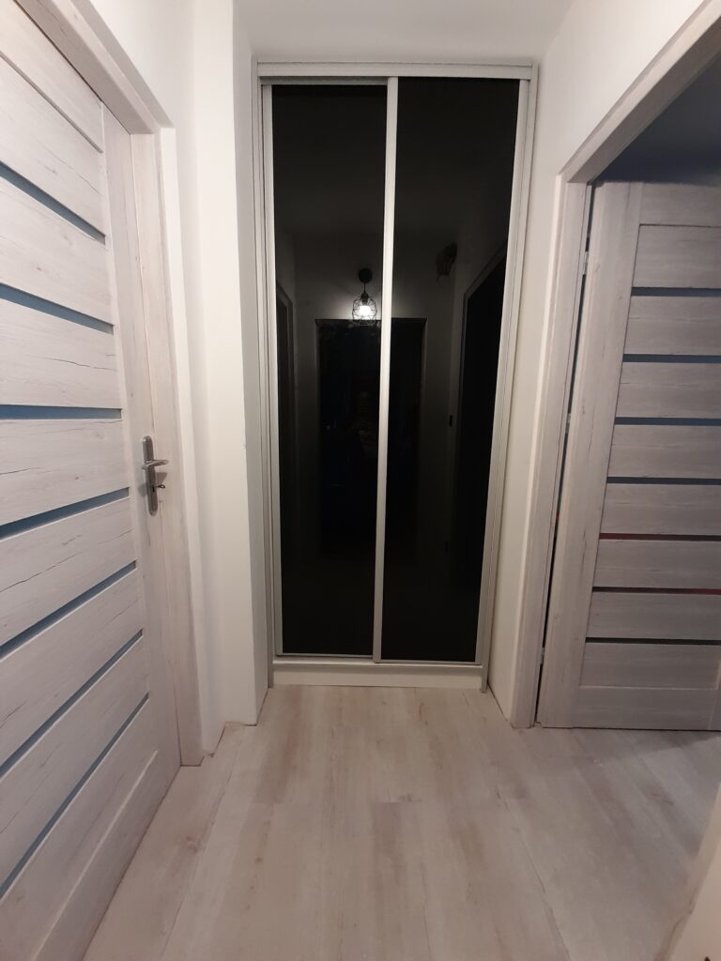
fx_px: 361
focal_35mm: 13
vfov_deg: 106.2
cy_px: 480
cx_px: 360
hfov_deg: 89.9
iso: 200
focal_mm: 1.42
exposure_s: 1/25
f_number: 2.2
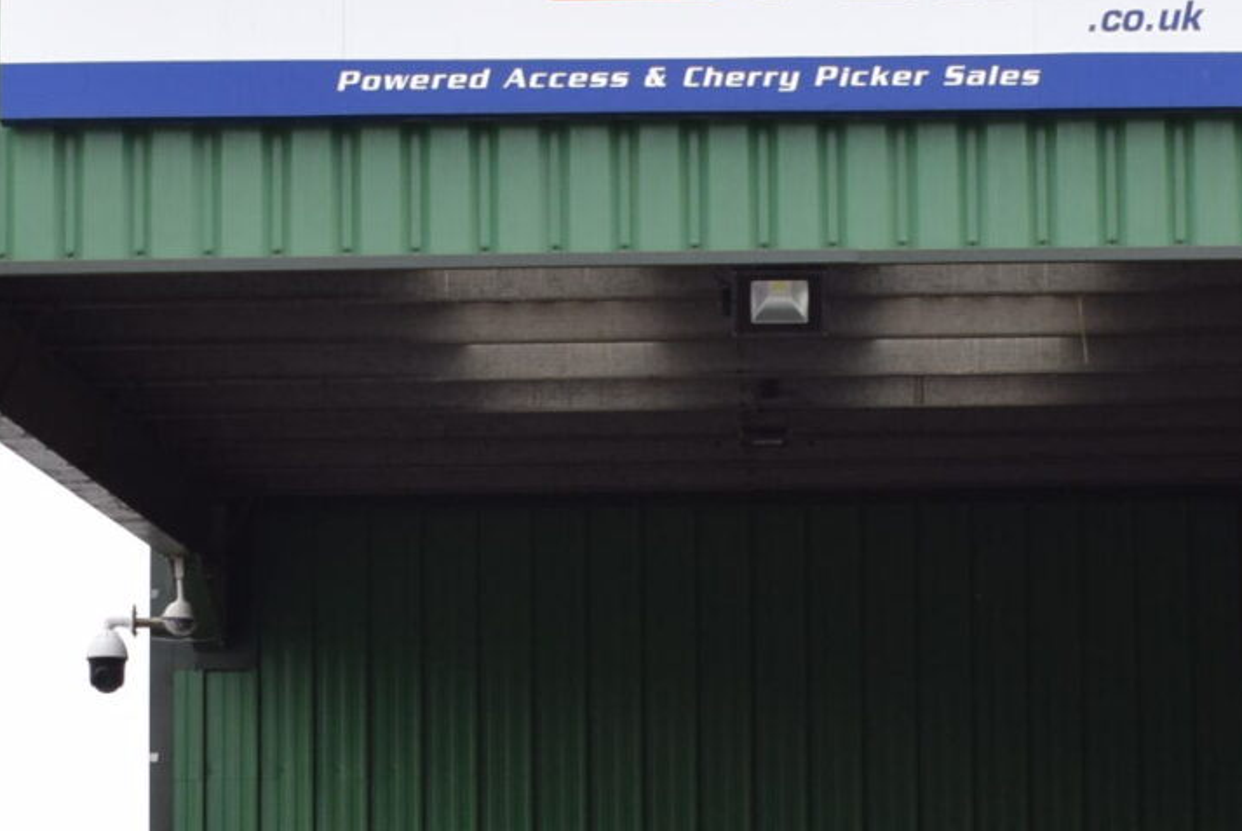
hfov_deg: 14.6
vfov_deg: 9.6
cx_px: 737
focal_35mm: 140
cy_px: 1081
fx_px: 4835
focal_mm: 26
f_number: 7.1
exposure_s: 1/200
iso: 400
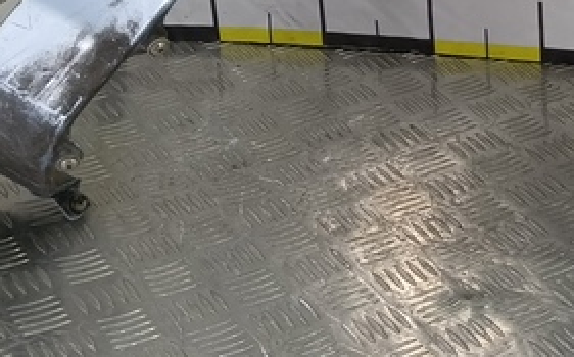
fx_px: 1391
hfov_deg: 21.9
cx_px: 654
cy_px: -214
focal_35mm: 89
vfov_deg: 13.6
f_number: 1.6
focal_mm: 4.11
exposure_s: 1/50
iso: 110
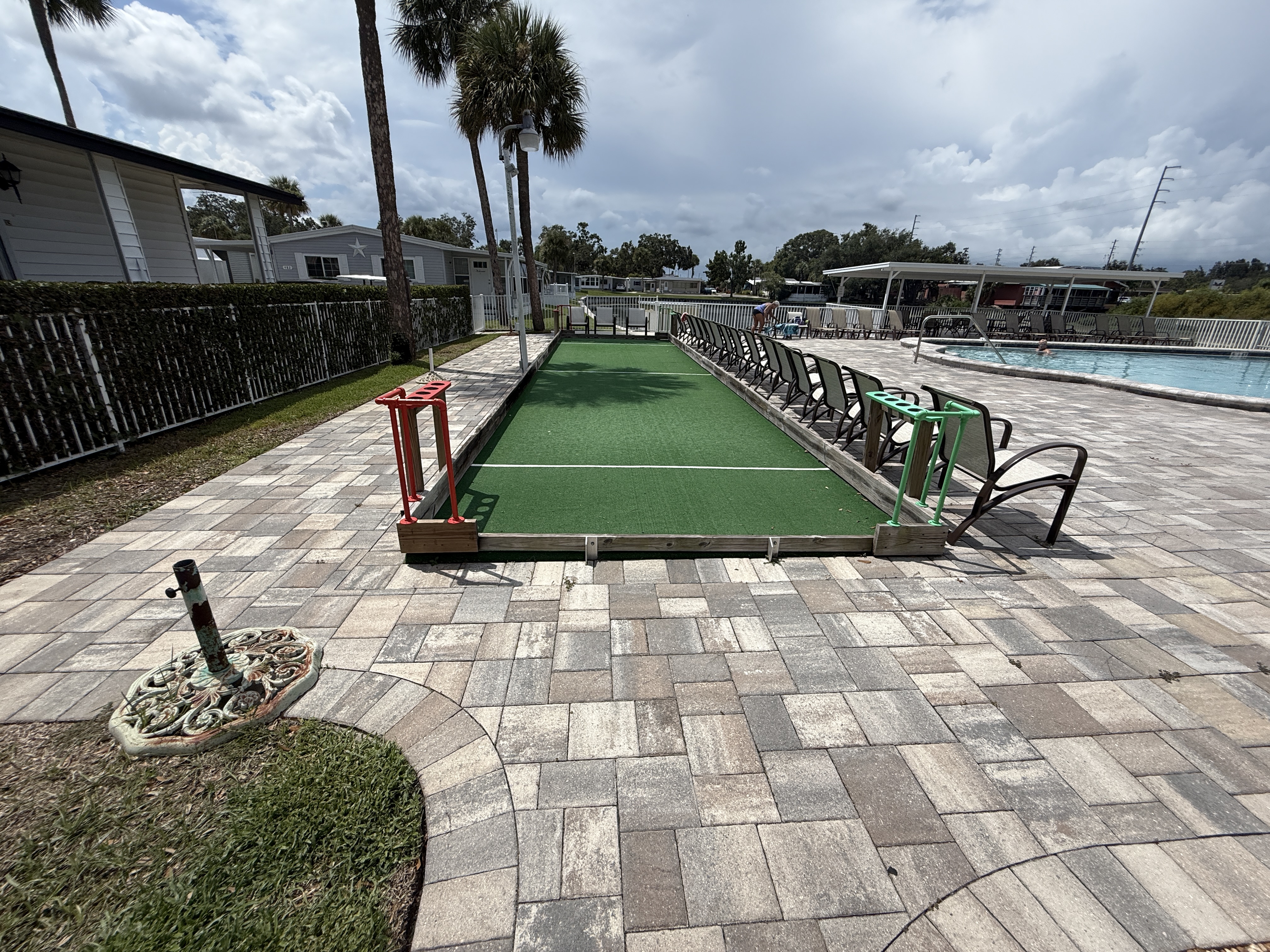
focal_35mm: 14
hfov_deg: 102.1
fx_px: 514
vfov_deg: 85.7
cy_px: 476
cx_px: 635
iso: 50
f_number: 2.2
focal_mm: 2.22
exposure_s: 1/3891
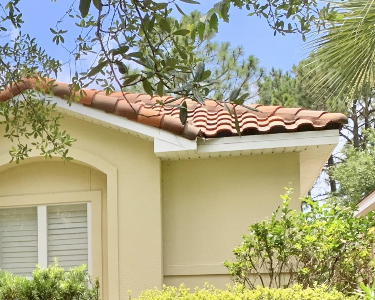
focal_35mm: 78
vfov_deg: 19.1
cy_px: 305
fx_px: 866
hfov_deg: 22.4
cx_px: -82
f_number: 1.8
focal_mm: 4.25
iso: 25
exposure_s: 1/408
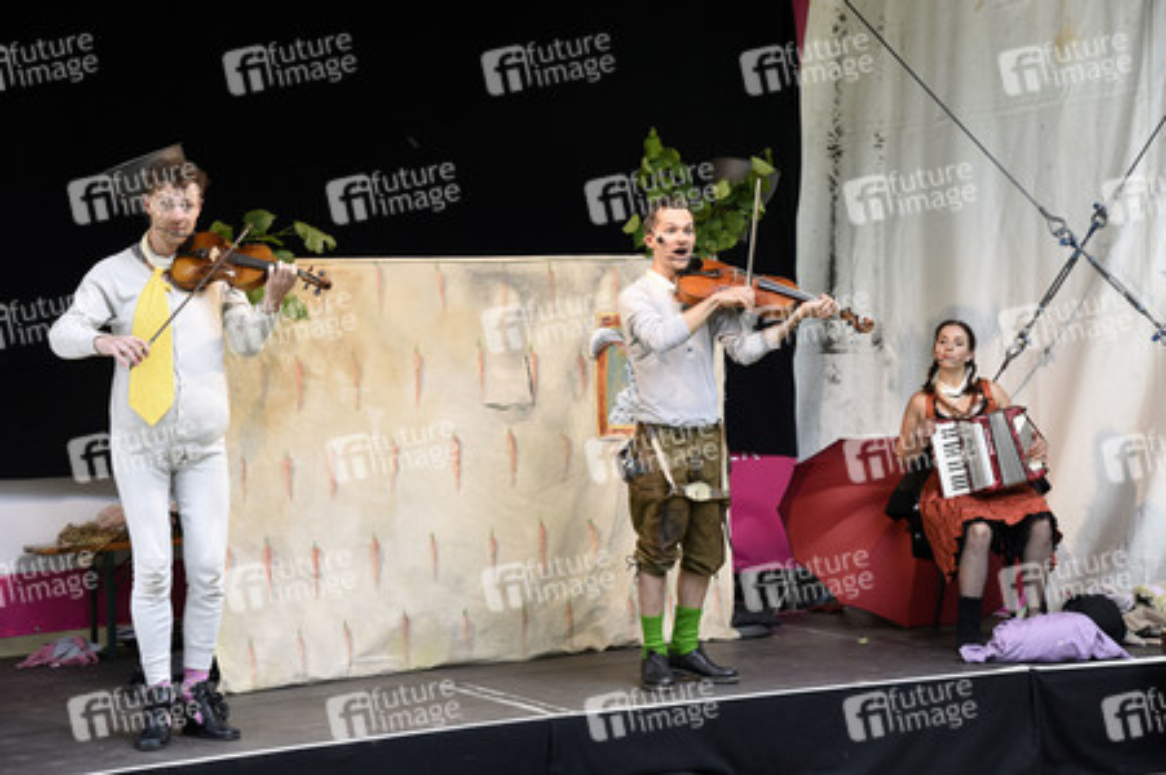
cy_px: 388
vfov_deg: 19.4
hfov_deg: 28.9
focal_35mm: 70
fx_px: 2265
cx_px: 583
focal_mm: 70
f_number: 6.3
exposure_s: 1/100
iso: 1000
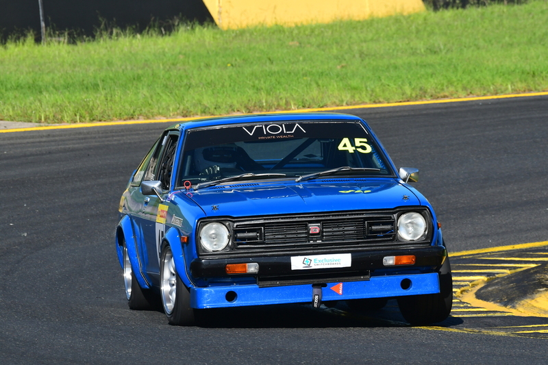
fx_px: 8218
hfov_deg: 3.8
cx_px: 274
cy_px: 182
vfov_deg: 2.5
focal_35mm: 540
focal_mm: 360
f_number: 11
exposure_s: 1/640
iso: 500
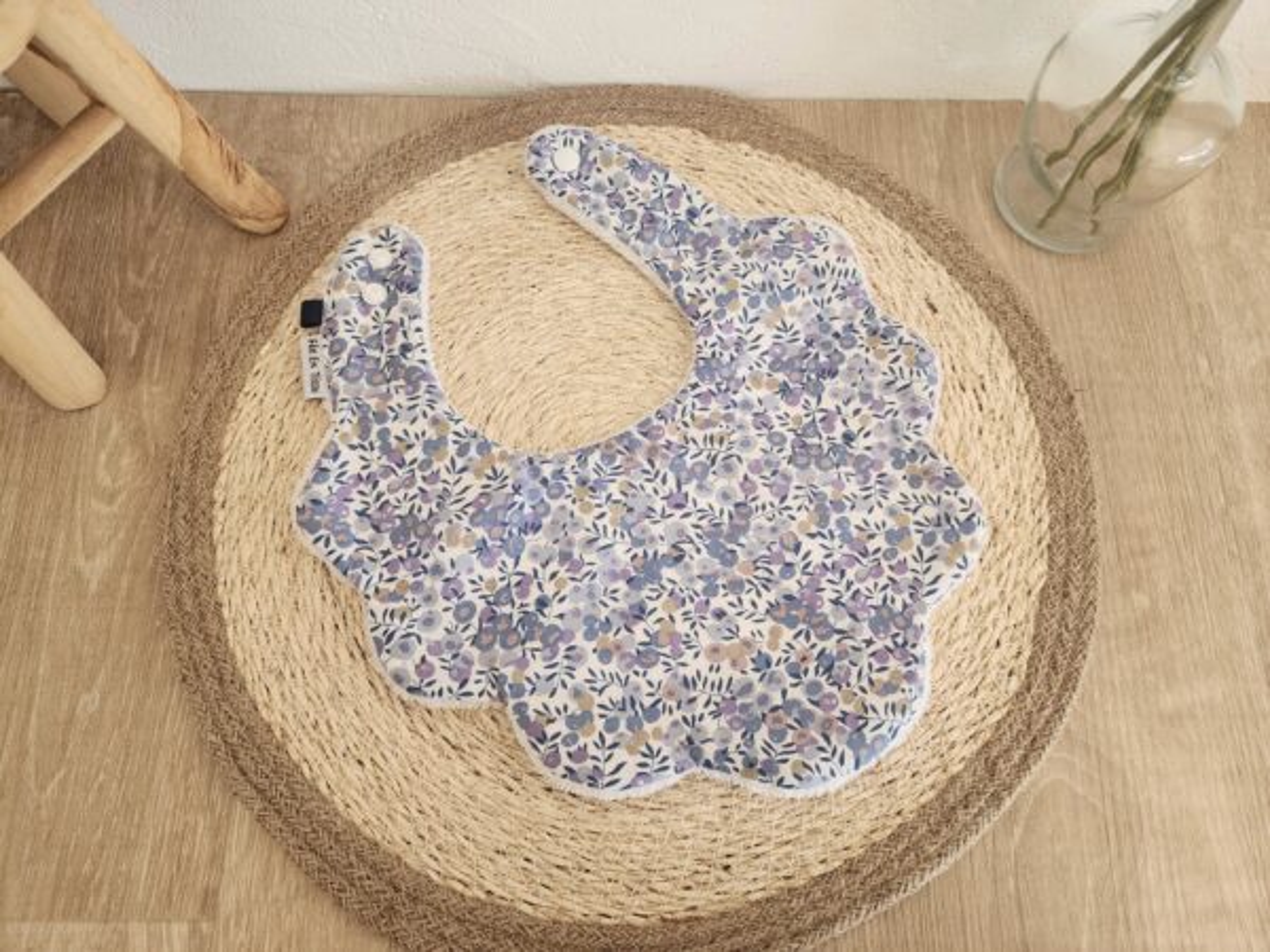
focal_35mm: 23
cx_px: 635
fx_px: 844
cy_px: 476
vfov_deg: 58.9
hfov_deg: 73.9
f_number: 1.8
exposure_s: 1/182
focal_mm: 6.4
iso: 160
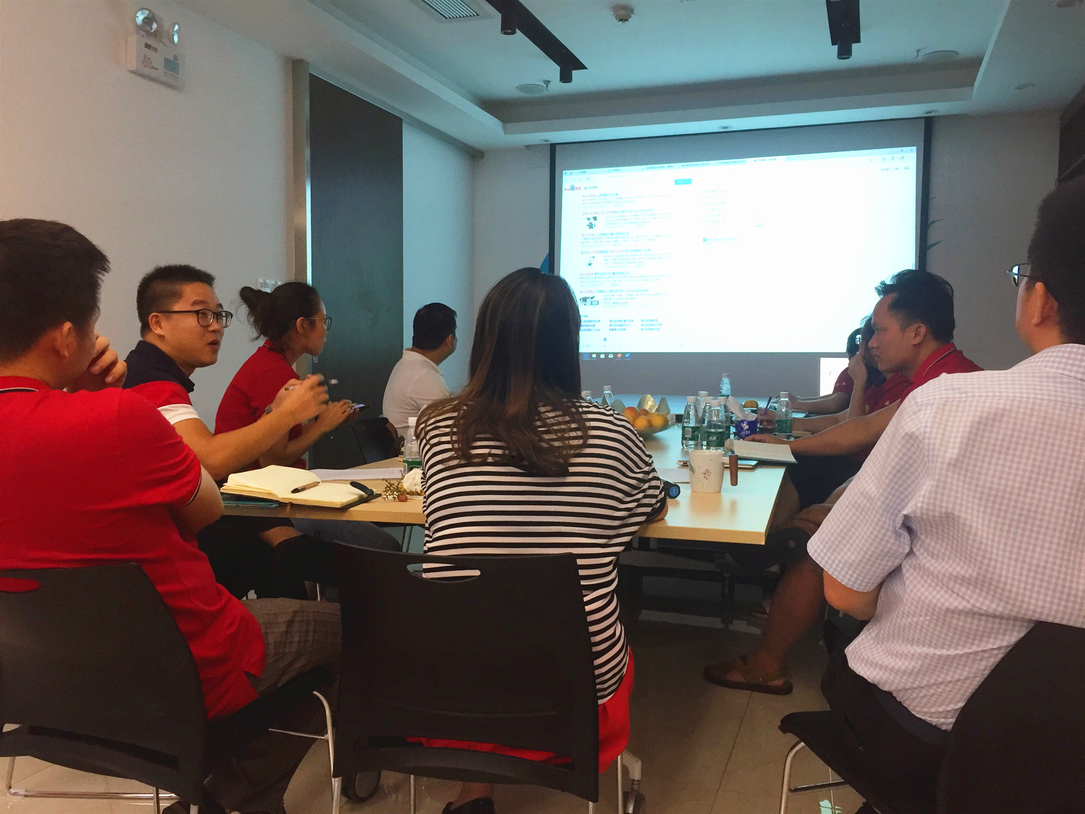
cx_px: 542
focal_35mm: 29
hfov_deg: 61.7
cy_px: 407
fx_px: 909
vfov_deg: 48.2
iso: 64
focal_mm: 4.15
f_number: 2.2
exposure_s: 1/33
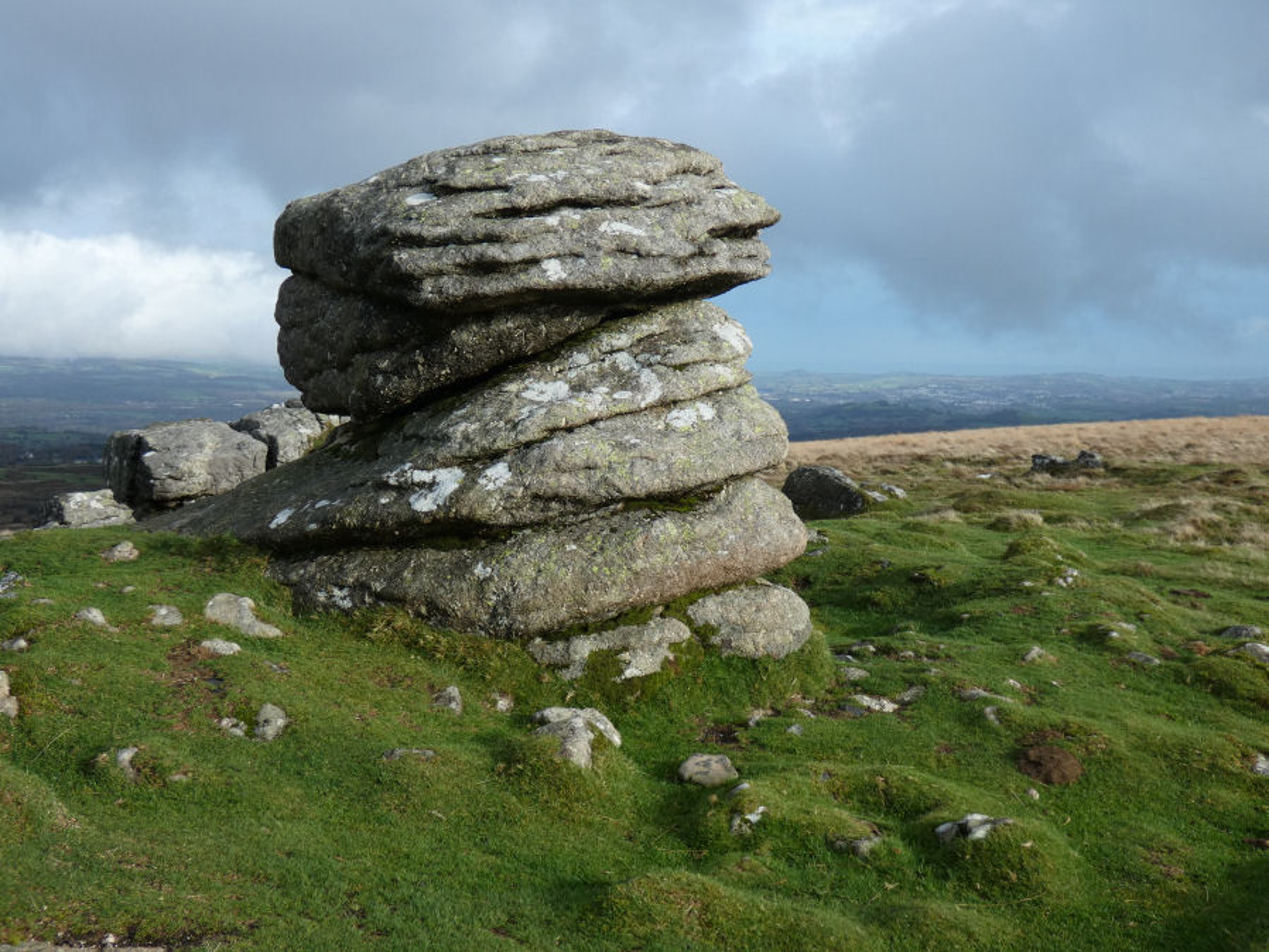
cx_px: 634
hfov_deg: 47.9
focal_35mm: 39
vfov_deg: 36.8
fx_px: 1430
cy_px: 476
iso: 80
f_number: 3.6
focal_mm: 7.1
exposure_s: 1/400
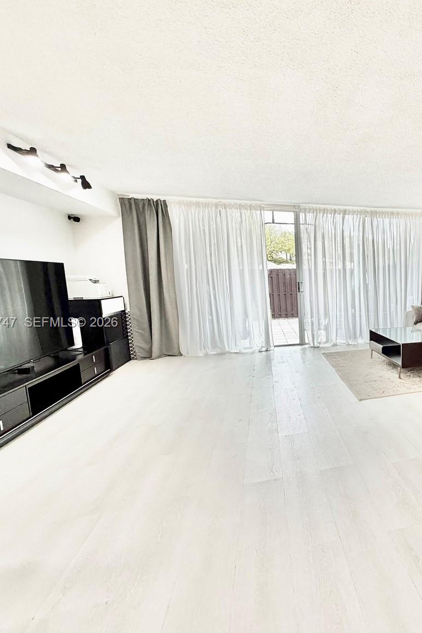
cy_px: 323
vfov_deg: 84.0
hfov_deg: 53.7
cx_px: 383
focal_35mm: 20
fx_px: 352
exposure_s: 1/120
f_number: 2.2
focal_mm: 2.22
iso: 250
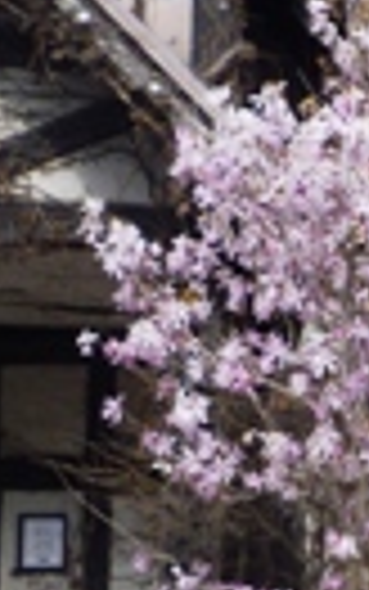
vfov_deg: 21.2
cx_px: 693
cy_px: 446
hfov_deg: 12.2
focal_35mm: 97
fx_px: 1559
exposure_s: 1/640
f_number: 3.2
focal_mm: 4.4
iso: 80
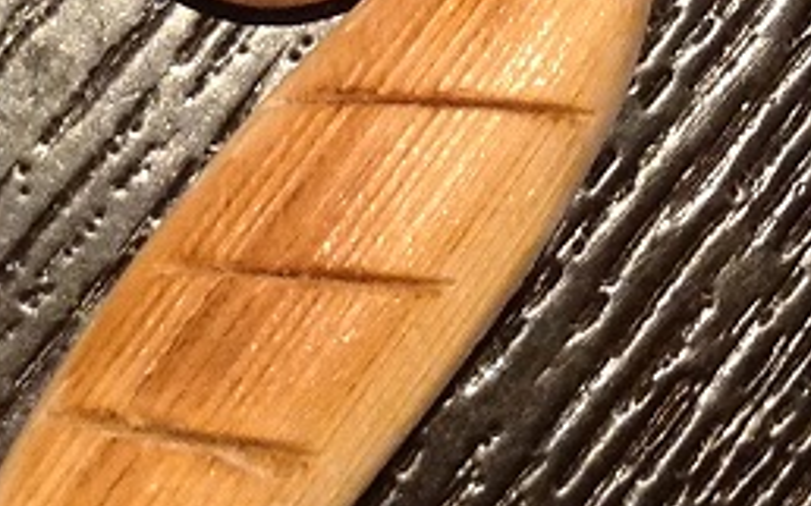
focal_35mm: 186
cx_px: 28
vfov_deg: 6.8
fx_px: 4109
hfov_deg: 11.2
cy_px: -588
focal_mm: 4.28
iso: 100
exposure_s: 1/15
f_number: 2.4
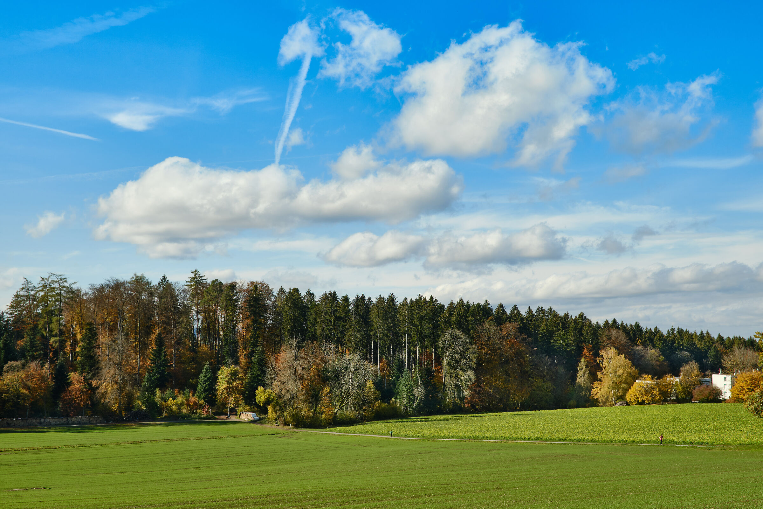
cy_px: 254
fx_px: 1017
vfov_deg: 28.1
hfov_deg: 41.1
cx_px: 382
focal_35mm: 48
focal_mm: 32
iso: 160
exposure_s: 1/500
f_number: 7.1
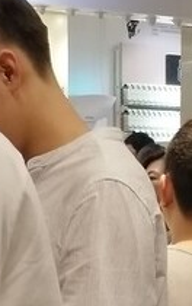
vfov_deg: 15.7
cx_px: 153
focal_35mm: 133
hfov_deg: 9.9
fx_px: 1109
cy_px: 194
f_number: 2
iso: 272
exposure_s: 1/33.3
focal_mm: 3.79
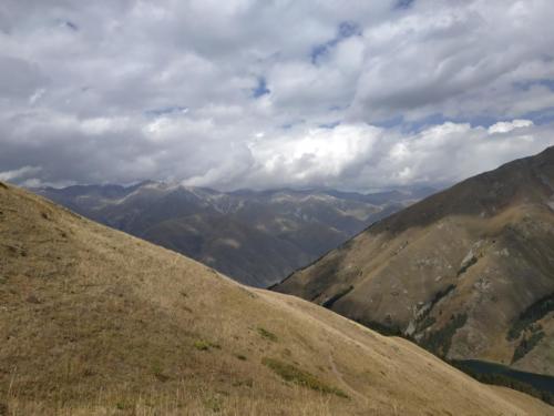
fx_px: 384
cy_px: 208
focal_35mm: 24
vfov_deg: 56.8
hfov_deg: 71.6
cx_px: 277
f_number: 1.9
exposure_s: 1/3499
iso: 100
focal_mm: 3.94
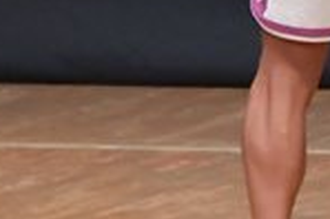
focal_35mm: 1563
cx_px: 400
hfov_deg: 1.3
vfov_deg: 0.9
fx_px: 14312
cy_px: -164
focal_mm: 200
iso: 6400
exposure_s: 1/400
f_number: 5.6
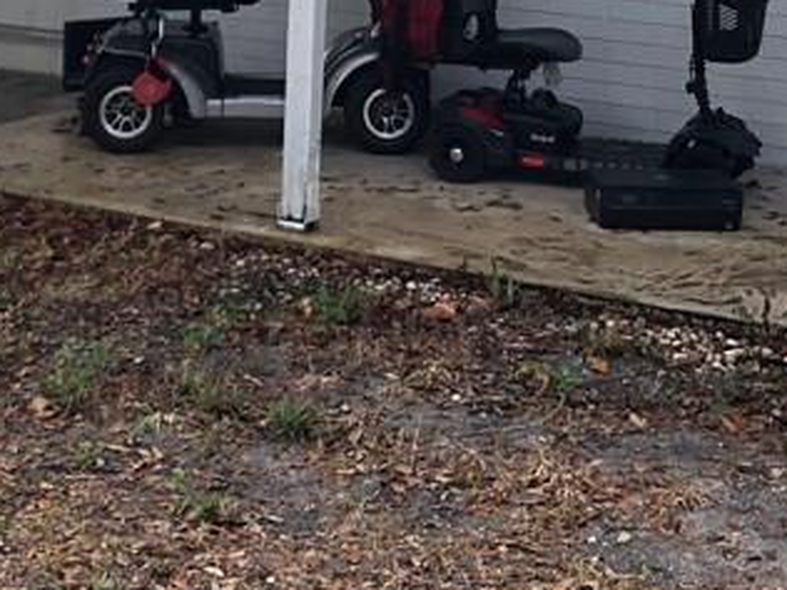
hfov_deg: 20.9
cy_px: -209
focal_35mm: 94
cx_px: 384
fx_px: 2137
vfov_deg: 14.9
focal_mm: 3.99
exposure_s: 1/276
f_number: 1.8
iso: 20
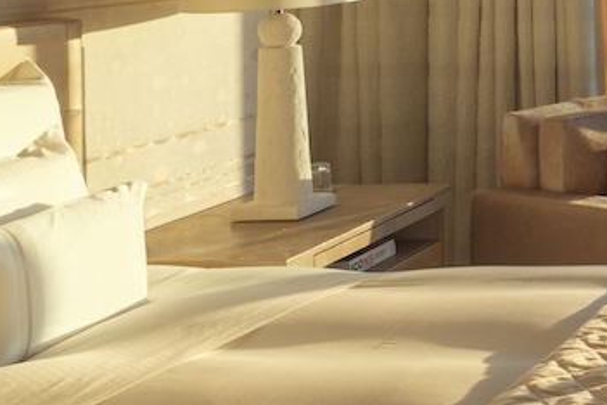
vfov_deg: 17.8
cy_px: -71
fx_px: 1231
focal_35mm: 73
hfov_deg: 20.5
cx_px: 1060
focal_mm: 20
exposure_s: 1/6
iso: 200
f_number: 13
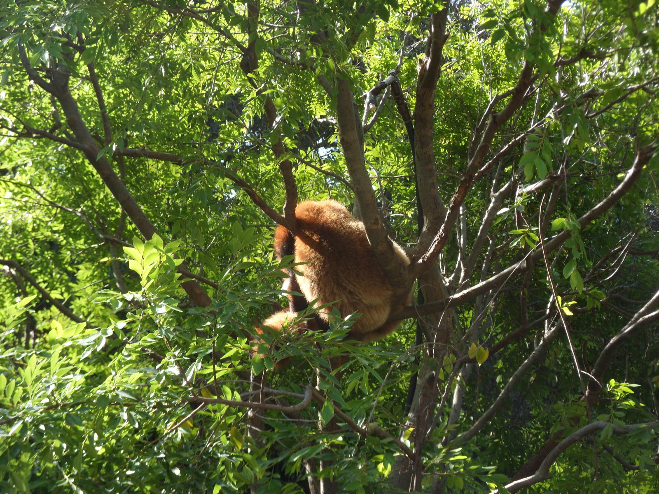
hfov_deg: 23.3
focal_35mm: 84
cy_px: 247
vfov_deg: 17.6
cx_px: 330
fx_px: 1599
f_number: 5.1
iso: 80
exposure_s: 1/90
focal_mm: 14
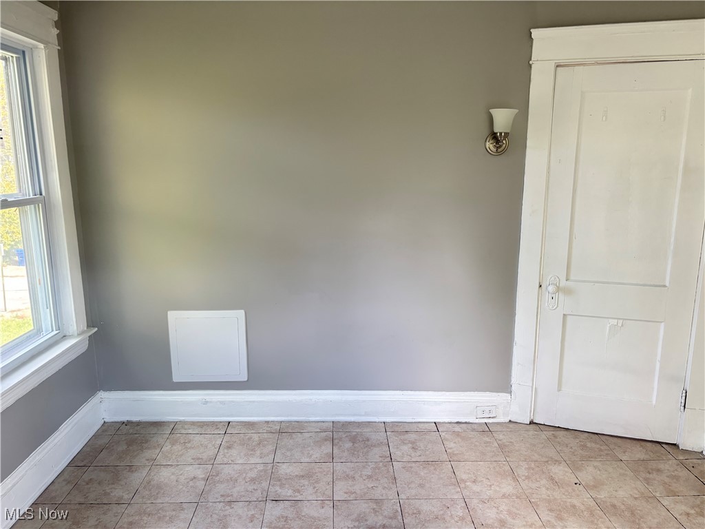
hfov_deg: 67.3
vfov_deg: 53.1
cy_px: 264
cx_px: 352
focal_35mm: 26
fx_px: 530
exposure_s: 1/121
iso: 125
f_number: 1.6
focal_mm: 5.96
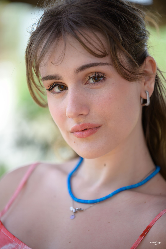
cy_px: 124
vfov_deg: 14.7
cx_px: 83
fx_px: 968
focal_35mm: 140
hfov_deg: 9.8
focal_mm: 140
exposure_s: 1/160
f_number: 2.8
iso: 100
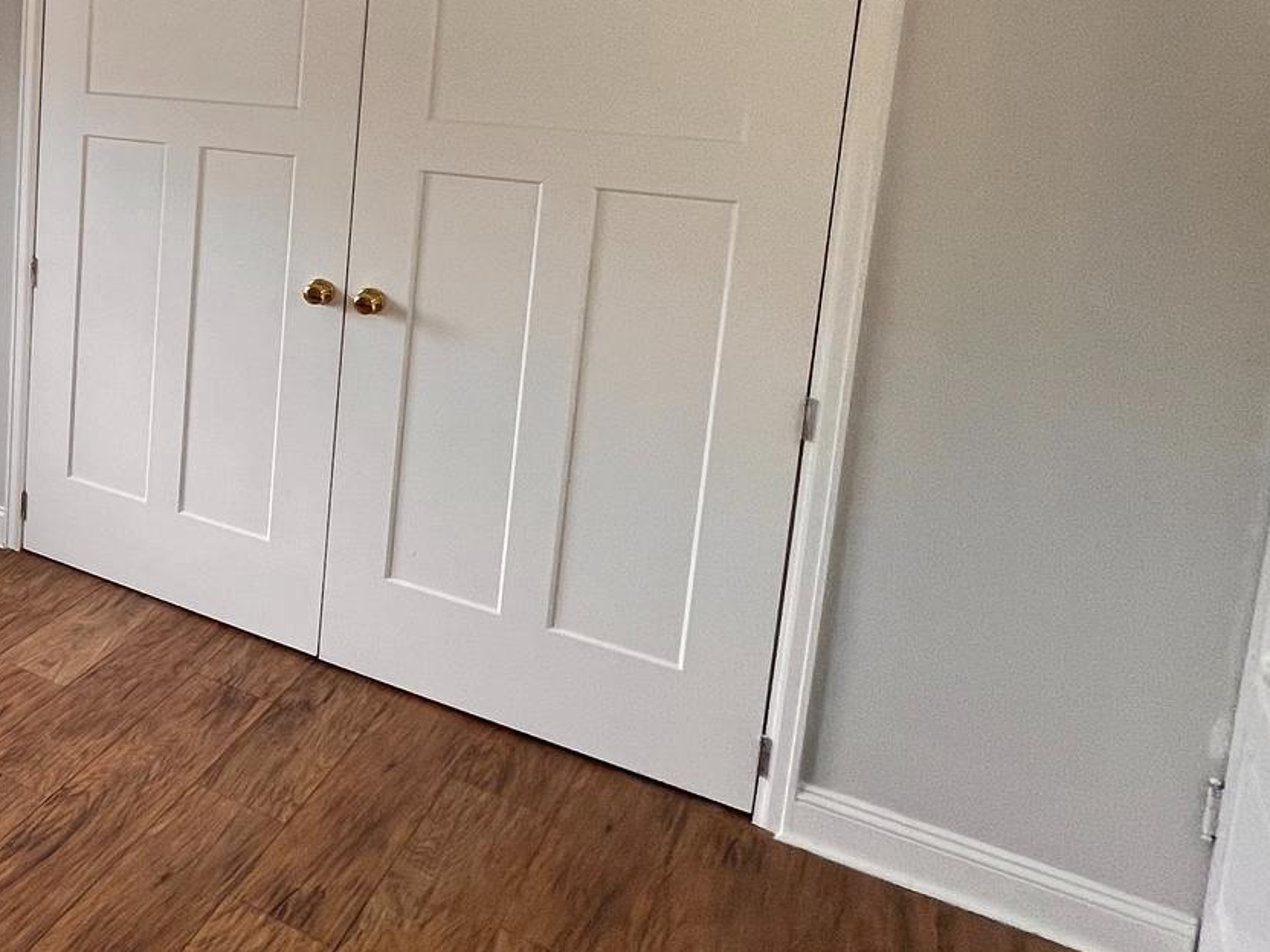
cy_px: 160
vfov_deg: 41.8
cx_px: -253
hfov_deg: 40.2
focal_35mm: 32
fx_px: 1174
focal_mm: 1.57
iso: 64
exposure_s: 1/120
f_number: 1.8
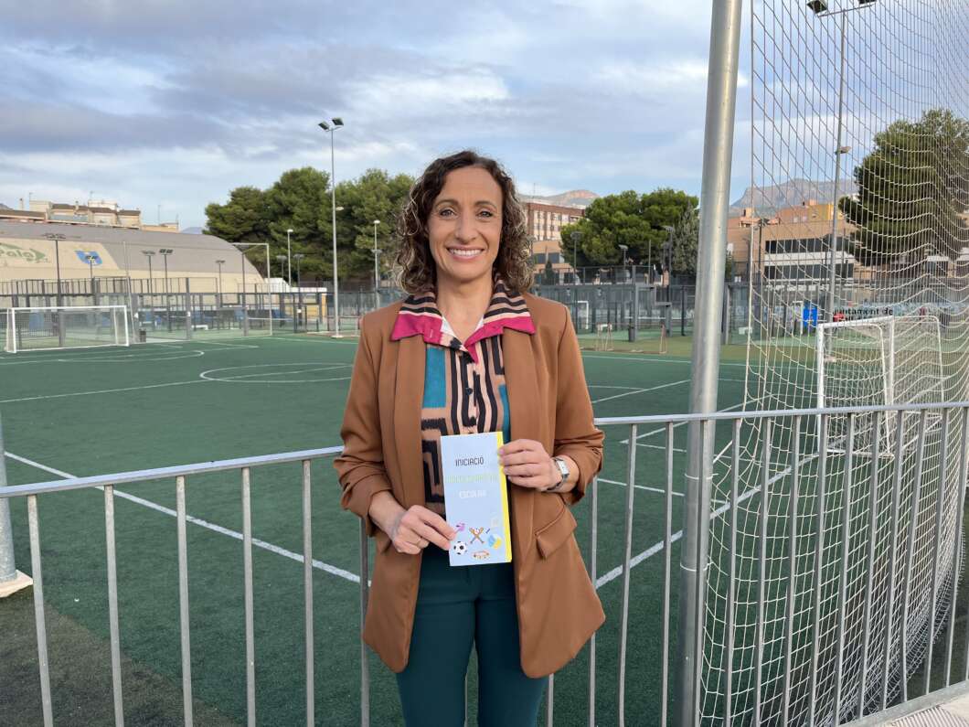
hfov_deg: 67.3
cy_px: 364
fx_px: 728
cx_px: 484
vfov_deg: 53.1
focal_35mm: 26
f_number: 1.6
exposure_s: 1/864
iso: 50
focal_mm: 5.1
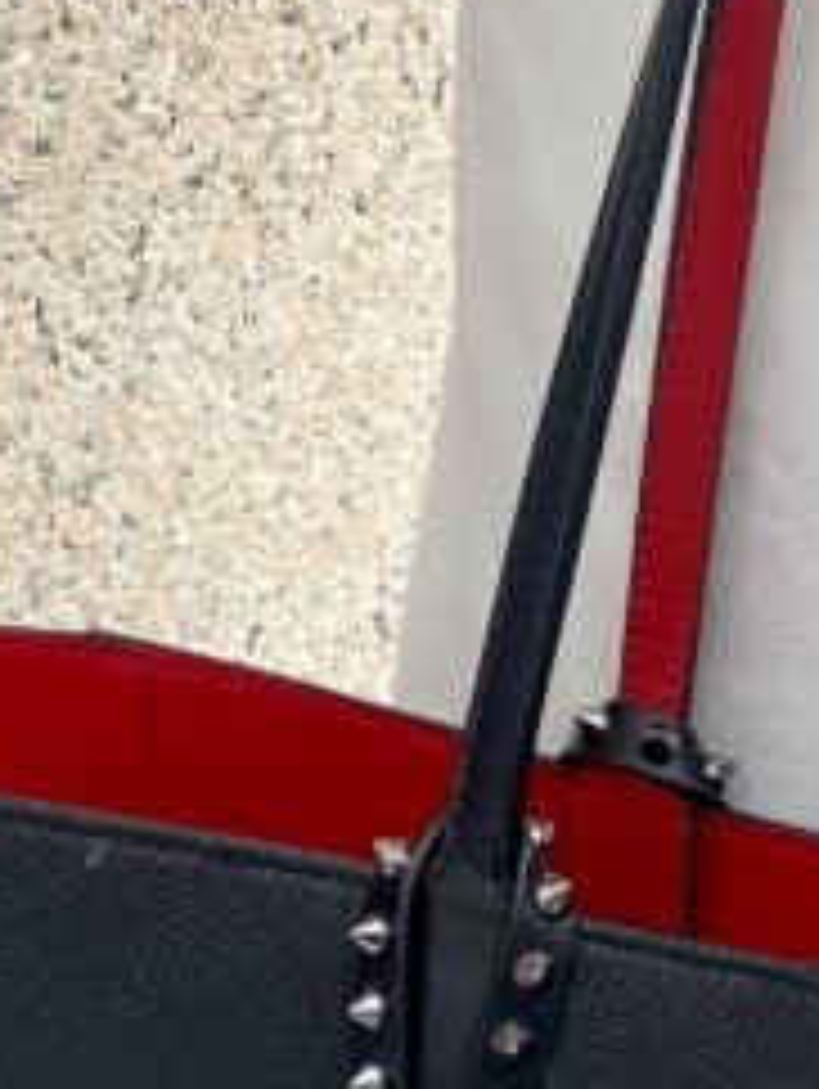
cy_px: 1449
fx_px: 3464
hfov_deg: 13.3
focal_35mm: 110
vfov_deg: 16.8
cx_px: 842
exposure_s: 1/720
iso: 32
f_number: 1.6
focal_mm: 4.2
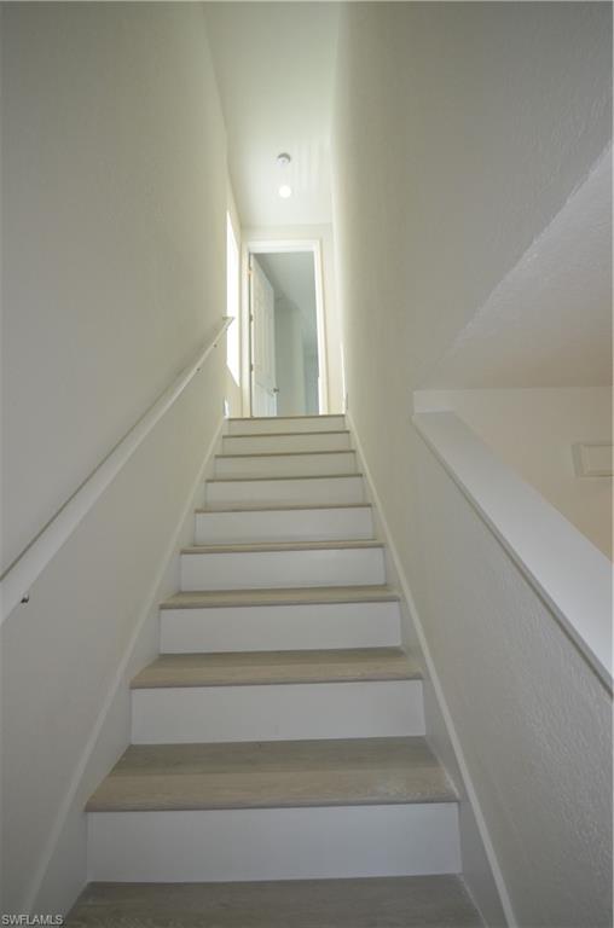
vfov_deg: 100.5
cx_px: 307
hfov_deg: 77.0
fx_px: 386
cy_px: 464
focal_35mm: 15
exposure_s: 1/60
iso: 320
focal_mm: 10
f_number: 4
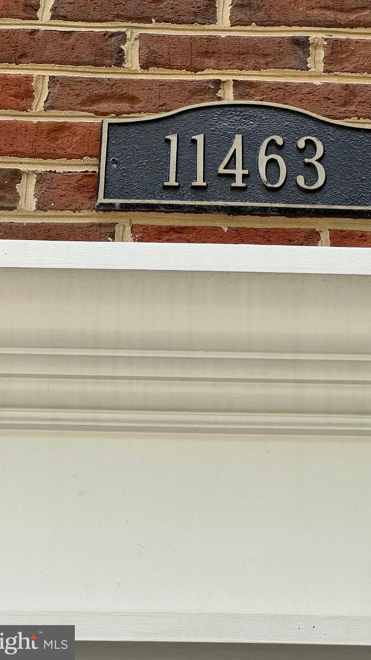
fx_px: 1469
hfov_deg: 14.4
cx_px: 215
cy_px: 330
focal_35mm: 84
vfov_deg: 25.3
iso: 32
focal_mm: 9
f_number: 2.8
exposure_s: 1/135
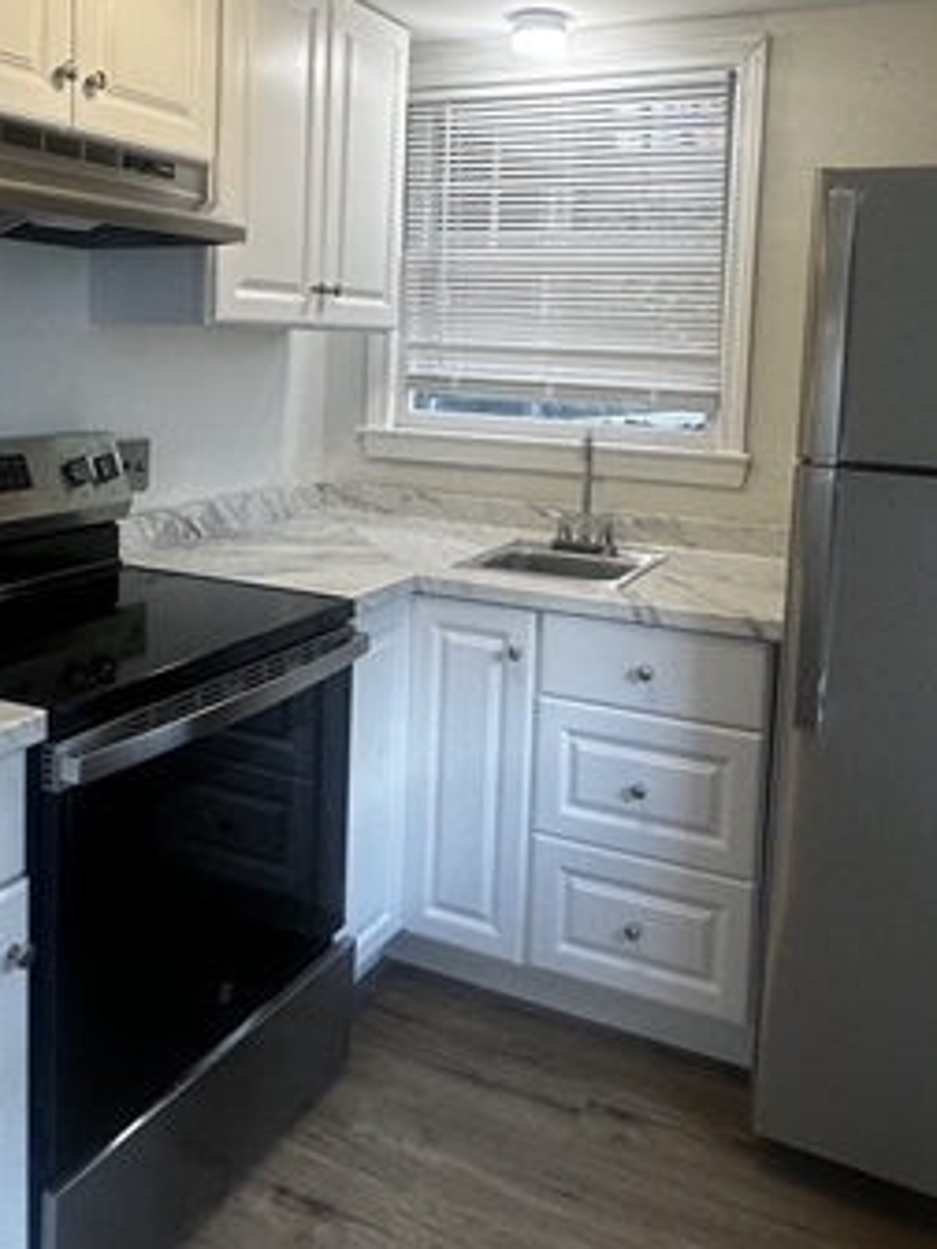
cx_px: 442
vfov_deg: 55.7
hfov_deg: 44.1
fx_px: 1155
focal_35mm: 32
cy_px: 424
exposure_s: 1/120
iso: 100
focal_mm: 2.22
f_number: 2.2
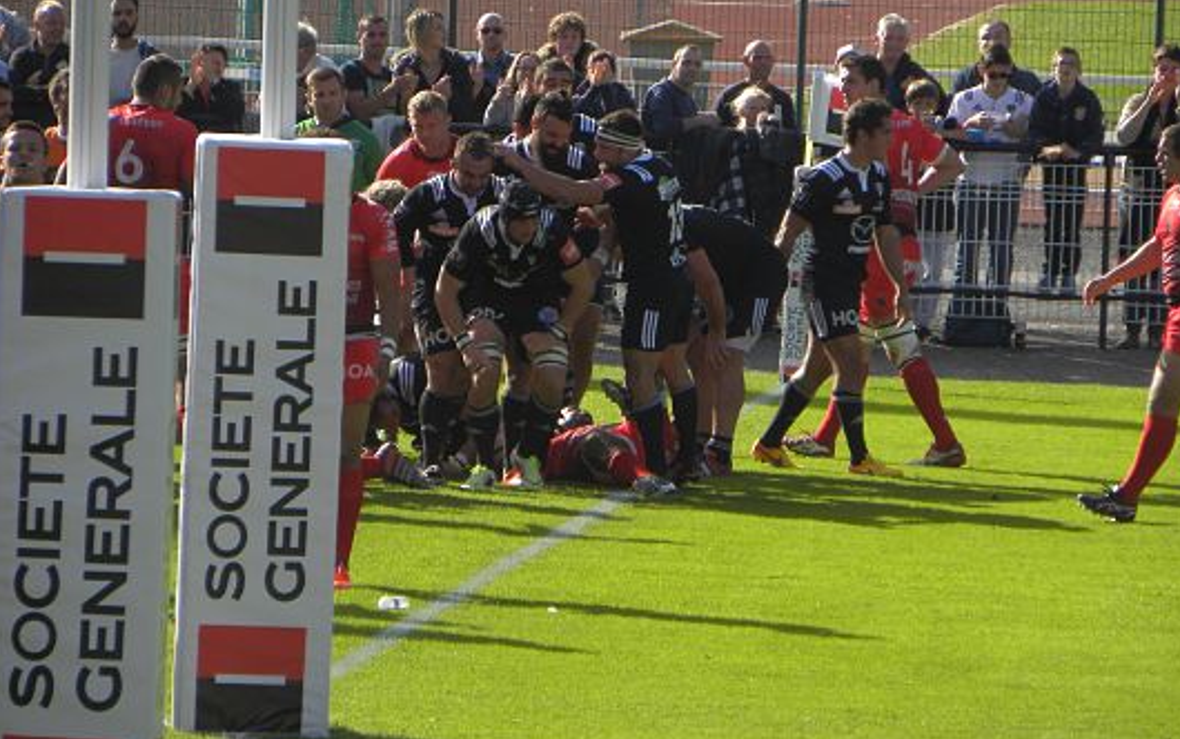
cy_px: 300
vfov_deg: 2.9
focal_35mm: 452
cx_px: 628
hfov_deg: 4.6
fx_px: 14545
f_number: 5
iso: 64
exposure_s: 1/285
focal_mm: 67.2
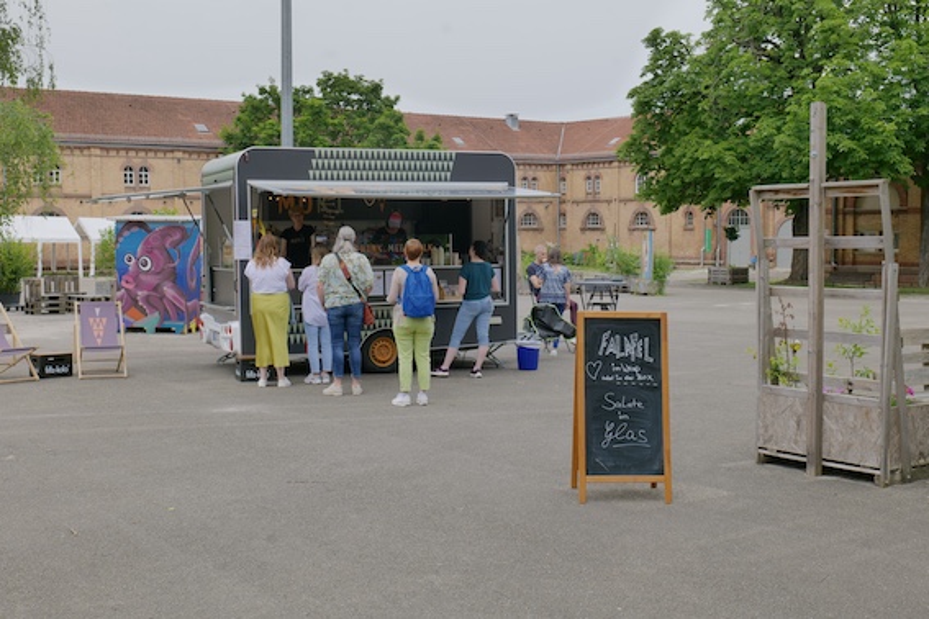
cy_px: 310
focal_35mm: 44
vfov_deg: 30.5
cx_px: 464
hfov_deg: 44.5
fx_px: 1135
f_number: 11
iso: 200
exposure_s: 1/160
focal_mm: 44
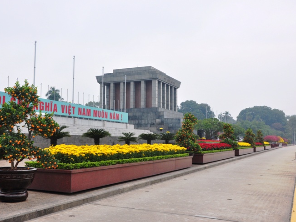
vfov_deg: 35.9
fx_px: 342
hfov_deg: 46.7
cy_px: 111
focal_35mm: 40
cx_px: 131
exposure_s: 1/80
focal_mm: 24
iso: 500
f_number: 9
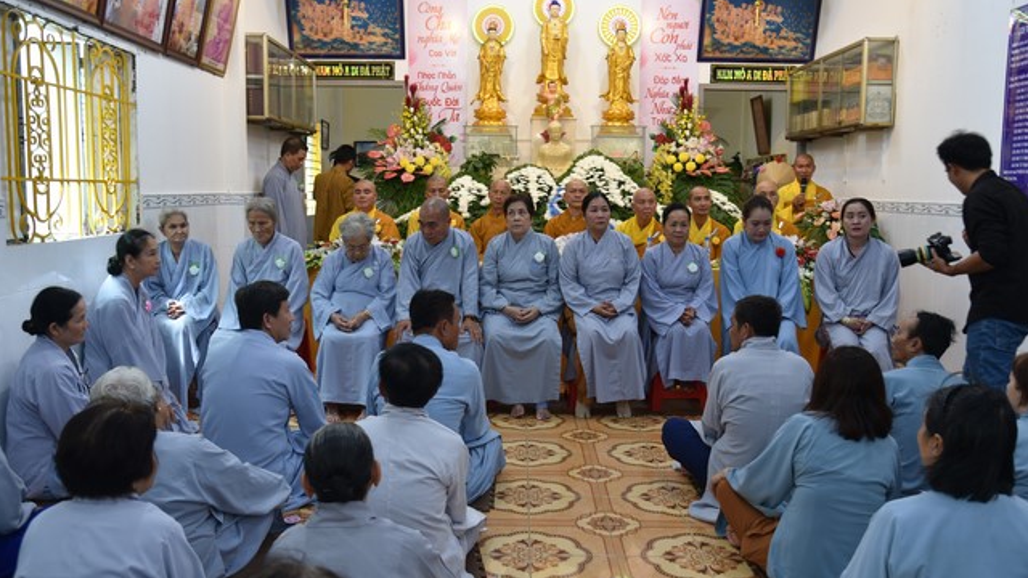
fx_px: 900
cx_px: 514
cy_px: 258
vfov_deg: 35.6
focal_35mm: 33
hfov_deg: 59.5
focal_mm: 31
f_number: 4
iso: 400
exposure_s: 1/60
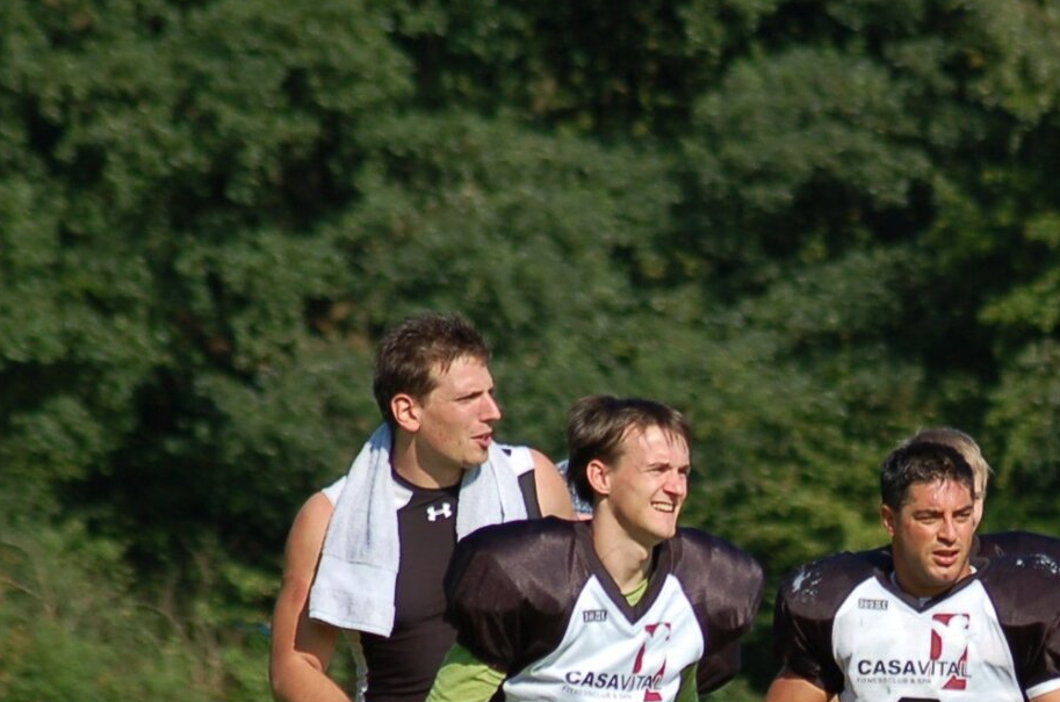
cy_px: 775
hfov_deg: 4.2
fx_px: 14347
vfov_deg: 2.8
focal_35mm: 488
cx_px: 1022
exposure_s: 1/1250
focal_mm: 135
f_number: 5
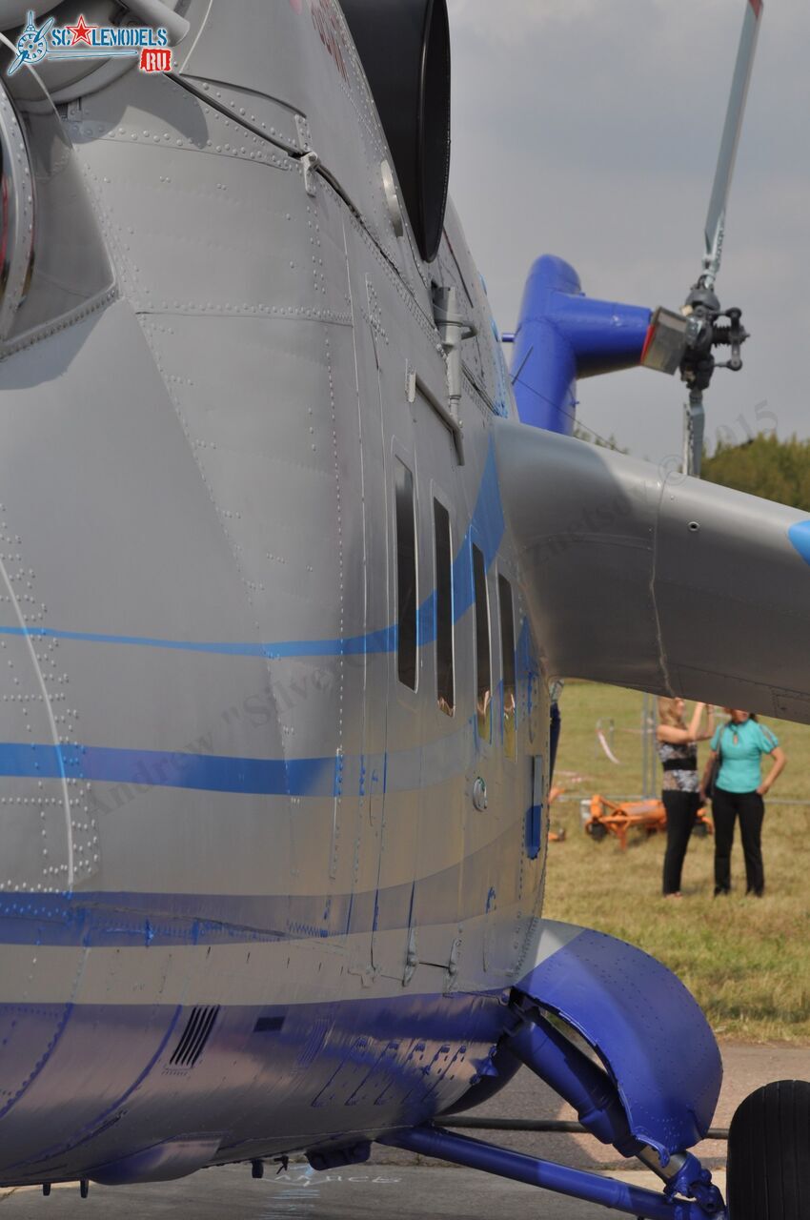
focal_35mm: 123
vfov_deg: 16.7
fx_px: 4162
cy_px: 610
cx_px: 405
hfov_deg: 11.1
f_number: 8
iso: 200
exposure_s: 1/800
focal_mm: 82
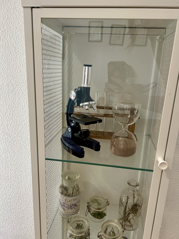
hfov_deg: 53.1
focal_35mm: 26
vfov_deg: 67.3
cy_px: 120
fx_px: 179
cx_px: 90
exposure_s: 1/99
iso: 125
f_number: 1.5
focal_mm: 5.7
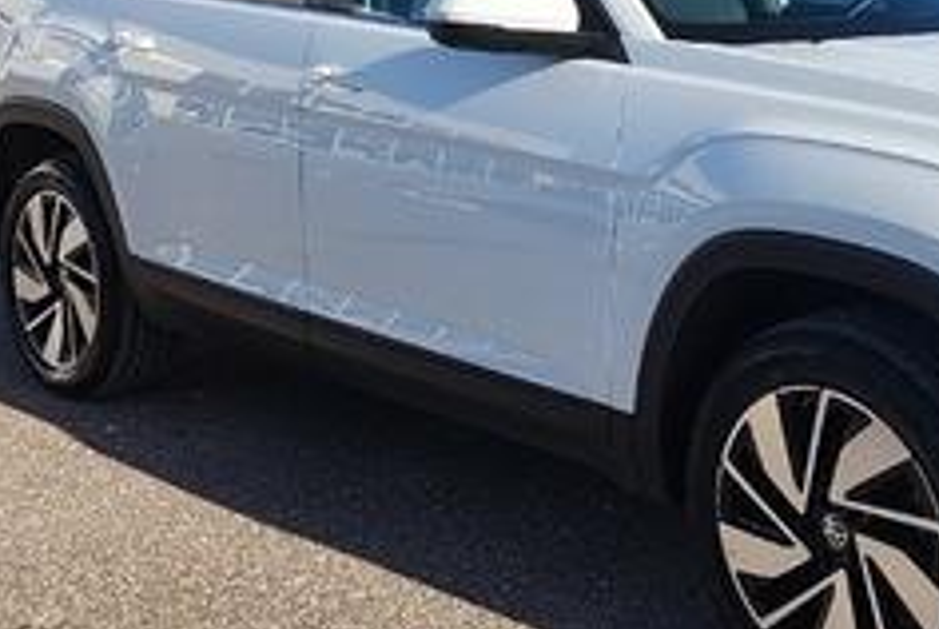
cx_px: 855
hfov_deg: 36.3
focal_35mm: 51
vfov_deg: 26.0
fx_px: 1332
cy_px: 115
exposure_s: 1/1579
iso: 50
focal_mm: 5.4
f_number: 1.8
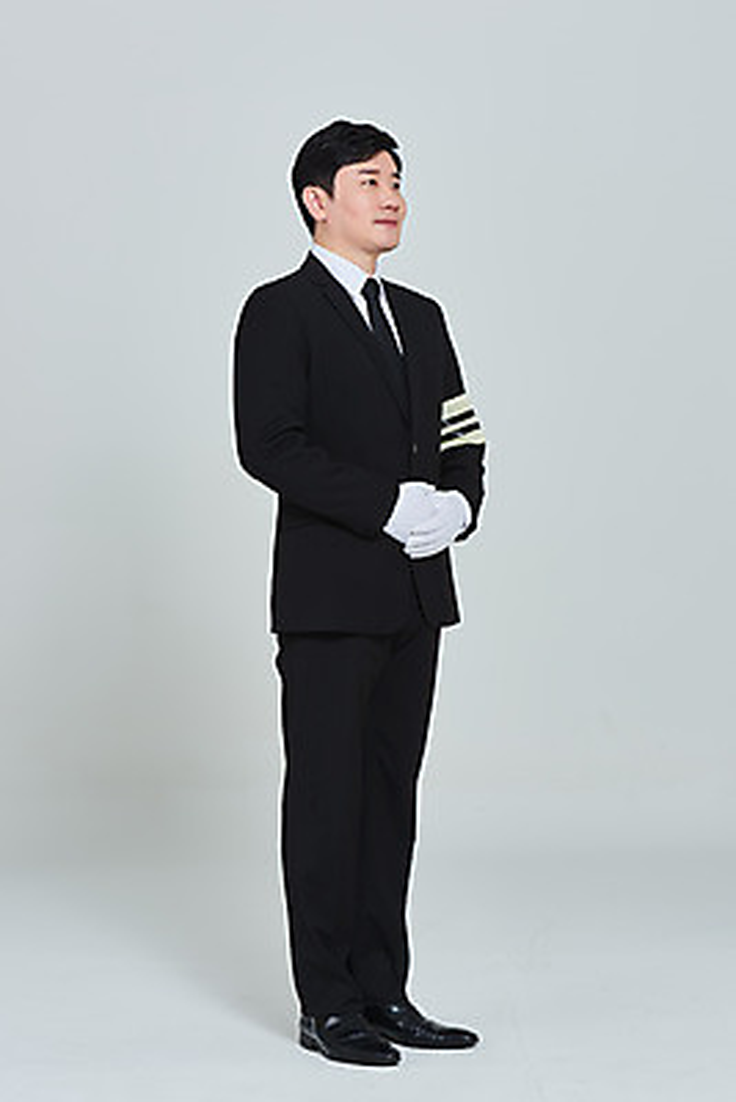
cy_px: 551
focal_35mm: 78
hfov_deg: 17.5
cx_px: 368
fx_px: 2390
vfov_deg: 26.0
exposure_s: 1/125
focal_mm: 78
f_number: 13
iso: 100
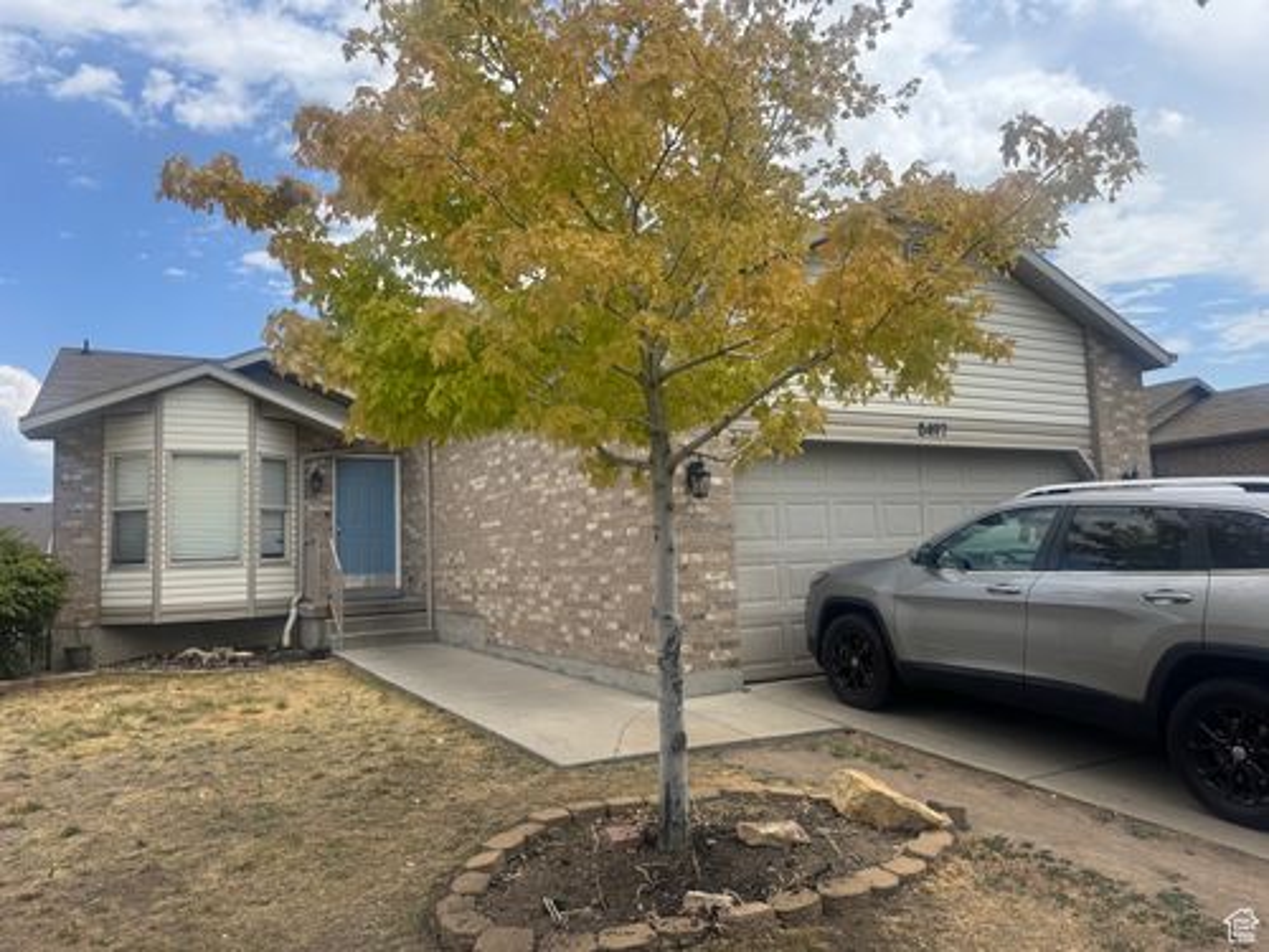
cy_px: 476
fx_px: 880
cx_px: 634
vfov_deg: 56.8
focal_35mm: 24
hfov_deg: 71.6
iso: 80
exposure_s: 1/3247
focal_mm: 6.76
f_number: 1.78
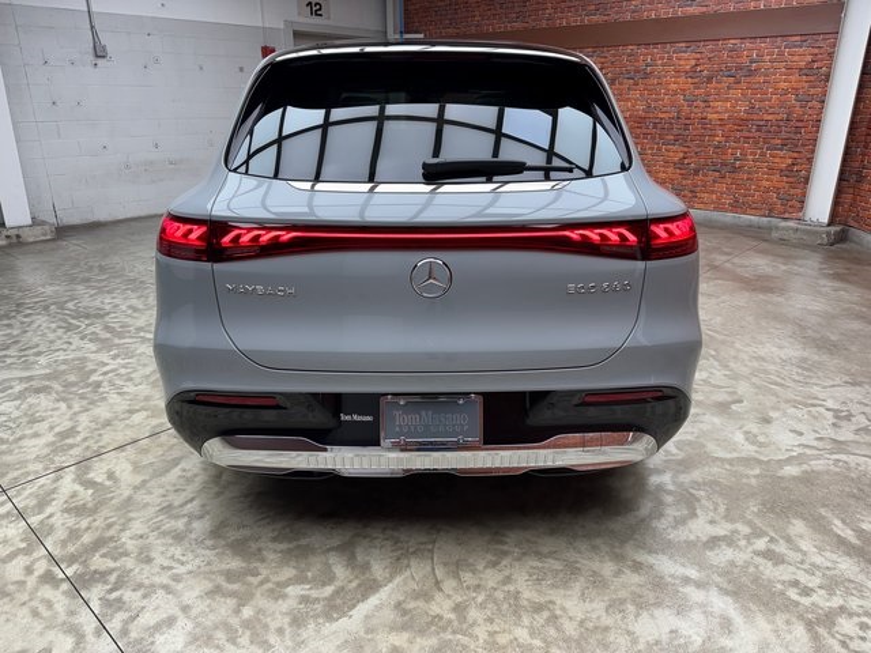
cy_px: 326
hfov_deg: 71.6
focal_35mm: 24
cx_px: 436
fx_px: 604
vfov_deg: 56.8
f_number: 1.78
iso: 64
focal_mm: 6.76
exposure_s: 1/120
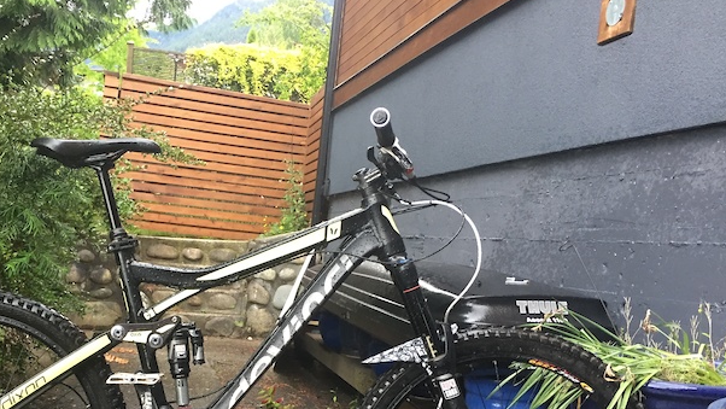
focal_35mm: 42
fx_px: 809
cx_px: 250
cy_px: 331
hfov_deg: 47.7
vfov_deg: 27.8
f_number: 2.2
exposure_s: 1/30
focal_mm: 4.15
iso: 125
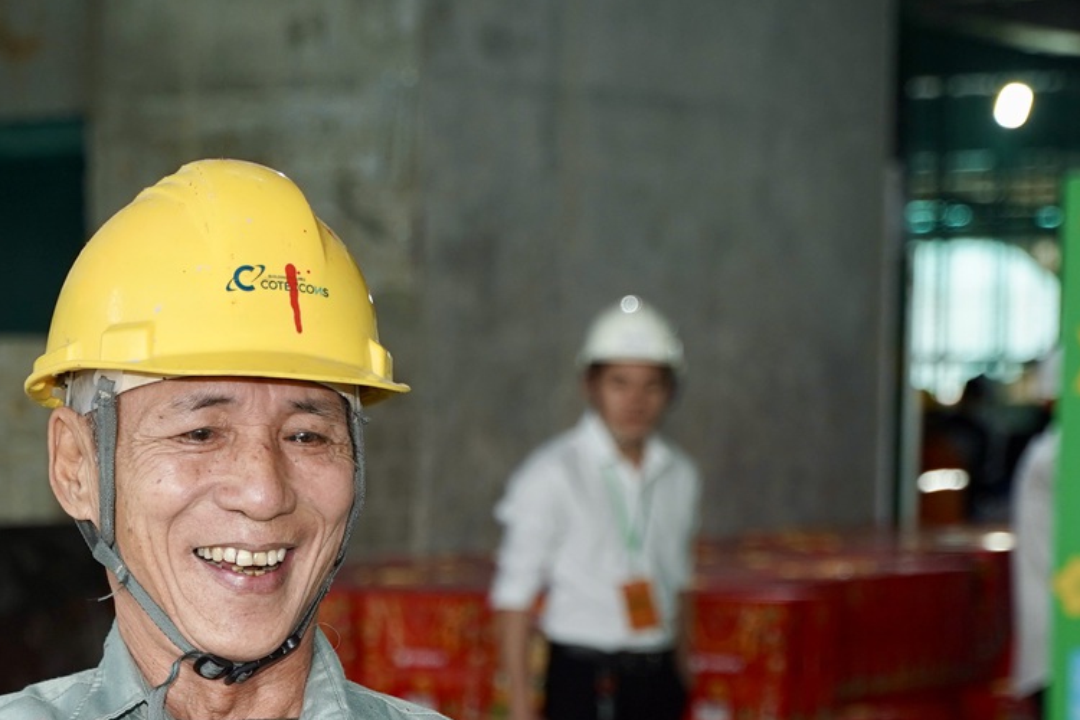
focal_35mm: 136
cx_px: 265
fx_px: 4080
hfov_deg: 15.0
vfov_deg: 9.9
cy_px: 853
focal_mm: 51
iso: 320
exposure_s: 1/160
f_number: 3.2
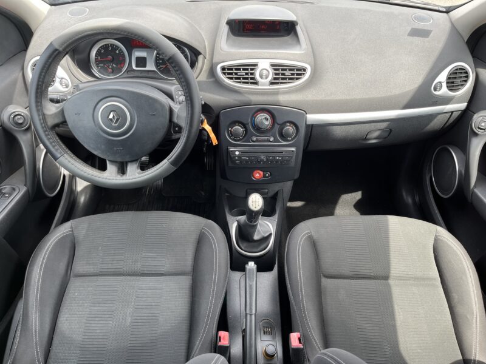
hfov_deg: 67.3
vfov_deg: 53.1
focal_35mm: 26
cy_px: 182
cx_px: 243
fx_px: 365
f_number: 1.6
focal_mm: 5.1
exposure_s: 1/122
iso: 40
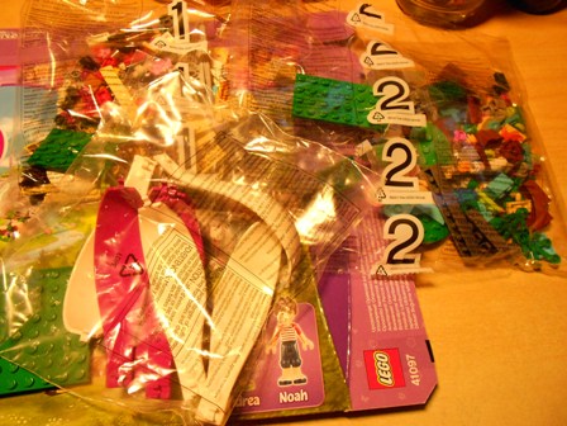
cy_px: 213
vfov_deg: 53.1
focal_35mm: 26
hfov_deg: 67.3
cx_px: 284
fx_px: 426
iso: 400
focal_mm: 4.6
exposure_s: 1/25
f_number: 3.2
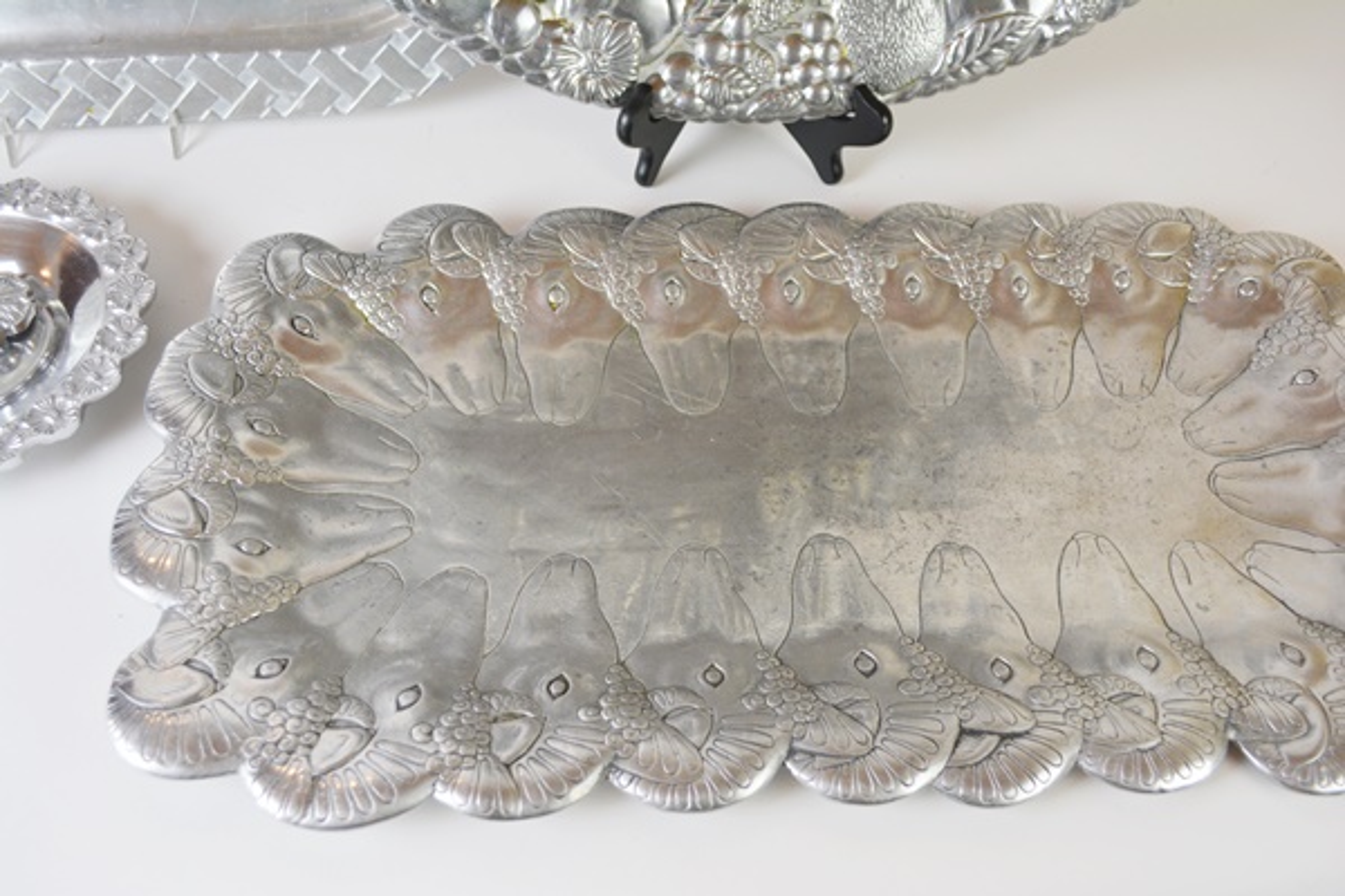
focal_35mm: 33
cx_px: 672
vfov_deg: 40.0
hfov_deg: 57.2
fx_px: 1233
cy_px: 448
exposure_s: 1/100
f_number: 5
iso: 400
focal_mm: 22
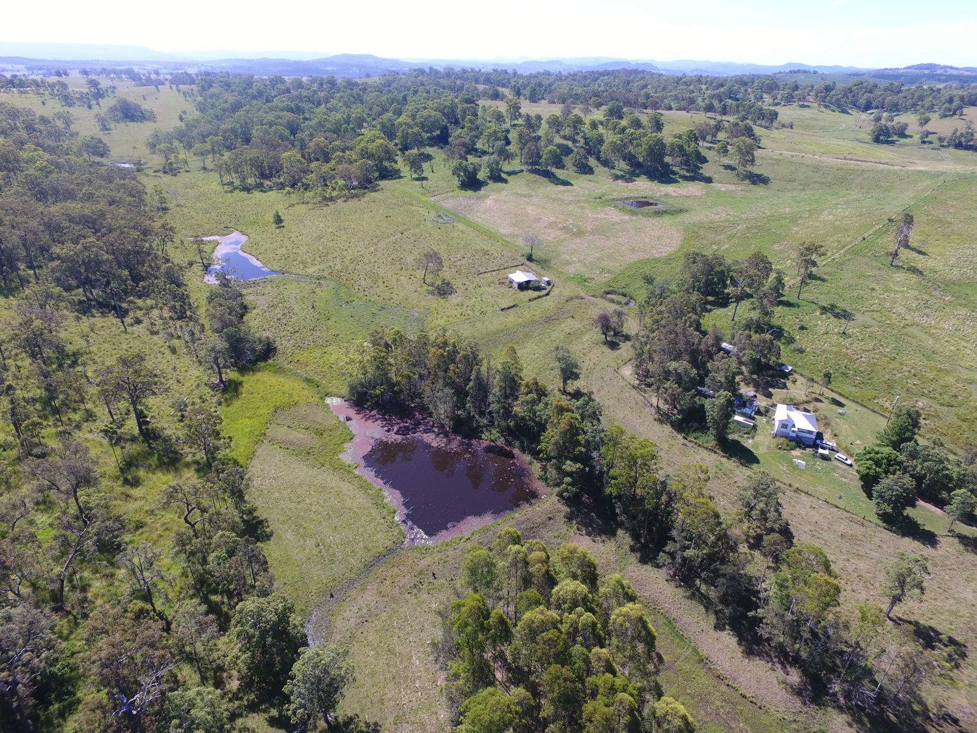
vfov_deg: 66.0
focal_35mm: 20
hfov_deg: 81.7
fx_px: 564
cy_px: 366
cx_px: 488
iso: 100
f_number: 2.8
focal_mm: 3.61
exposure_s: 1/428
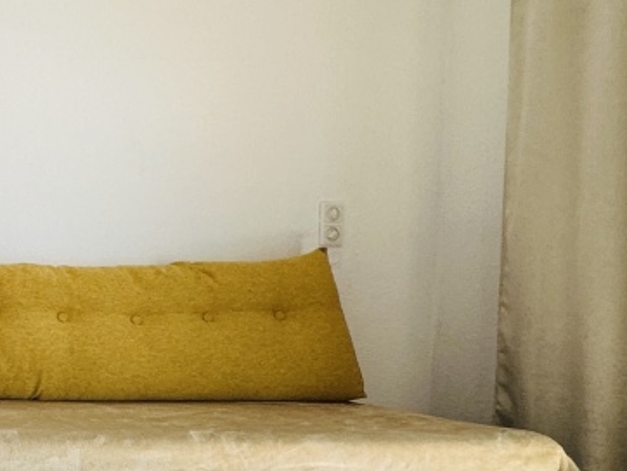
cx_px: -371
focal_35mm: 58
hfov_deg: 24.1
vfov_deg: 25.1
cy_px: 309
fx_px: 1051
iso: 64
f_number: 2.2
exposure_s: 1/99
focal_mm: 2.22
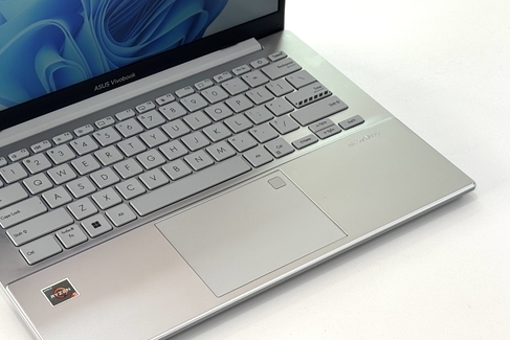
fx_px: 1162
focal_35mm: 82
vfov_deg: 16.6
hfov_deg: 24.5
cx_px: 138
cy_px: 90
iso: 50
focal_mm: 6.76
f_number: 1.78
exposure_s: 1/170
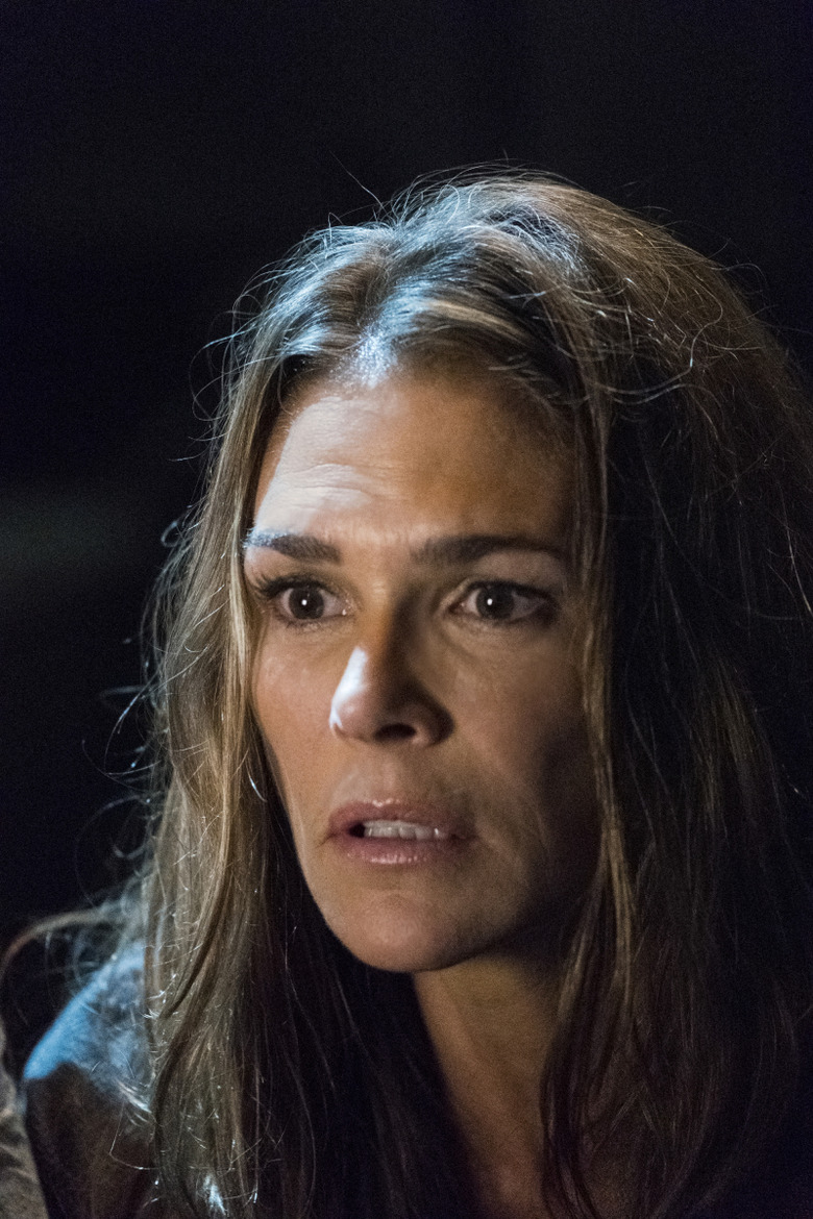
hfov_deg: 6.5
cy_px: 610
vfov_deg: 9.8
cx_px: 406
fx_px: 7113
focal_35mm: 210
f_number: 2.8
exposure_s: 1/160
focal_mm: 140
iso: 12800
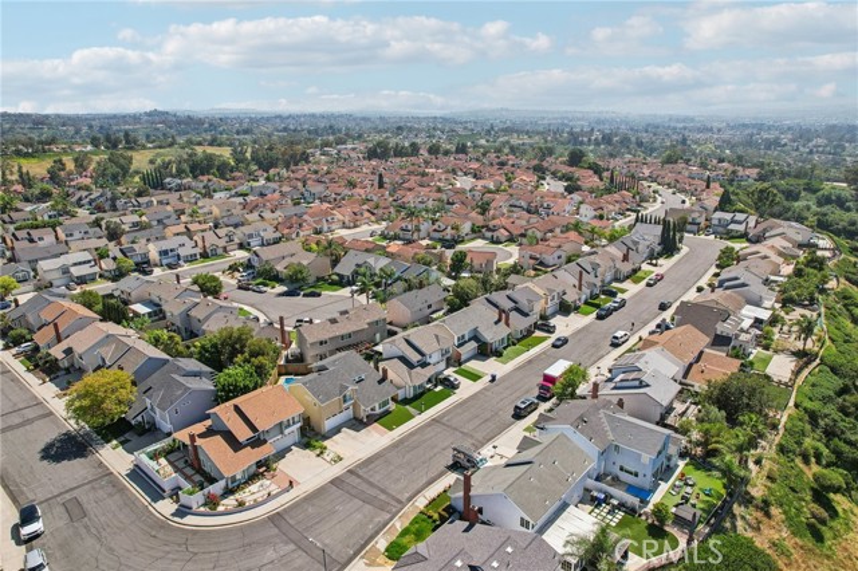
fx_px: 524
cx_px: 429
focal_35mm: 22
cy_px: 286
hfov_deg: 78.6
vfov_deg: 57.2
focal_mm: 8.4
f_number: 2.8
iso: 150
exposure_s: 1/3000
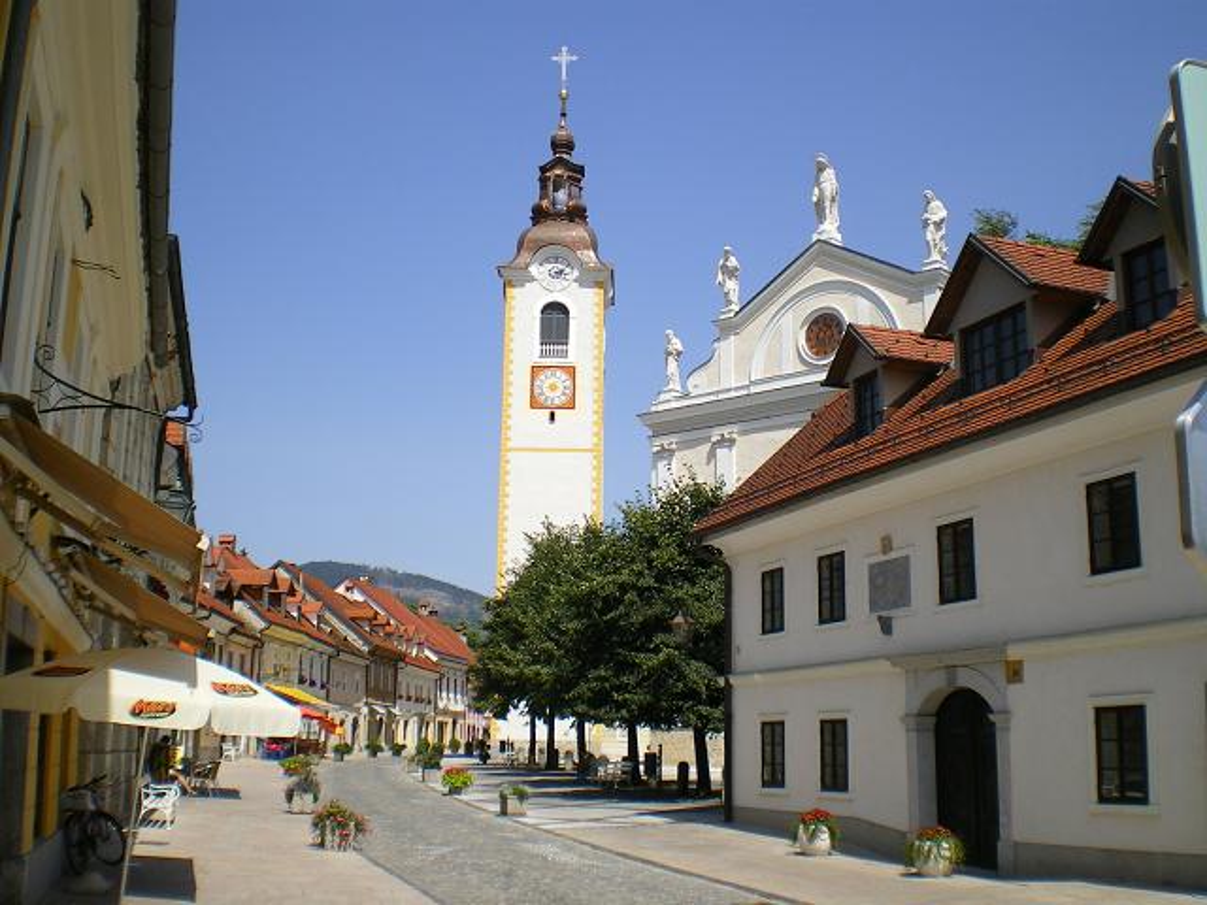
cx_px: 604
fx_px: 1325
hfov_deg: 49.0
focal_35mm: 38
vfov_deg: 37.7
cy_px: 452
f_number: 4.6
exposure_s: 1/400
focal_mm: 6.3
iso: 64
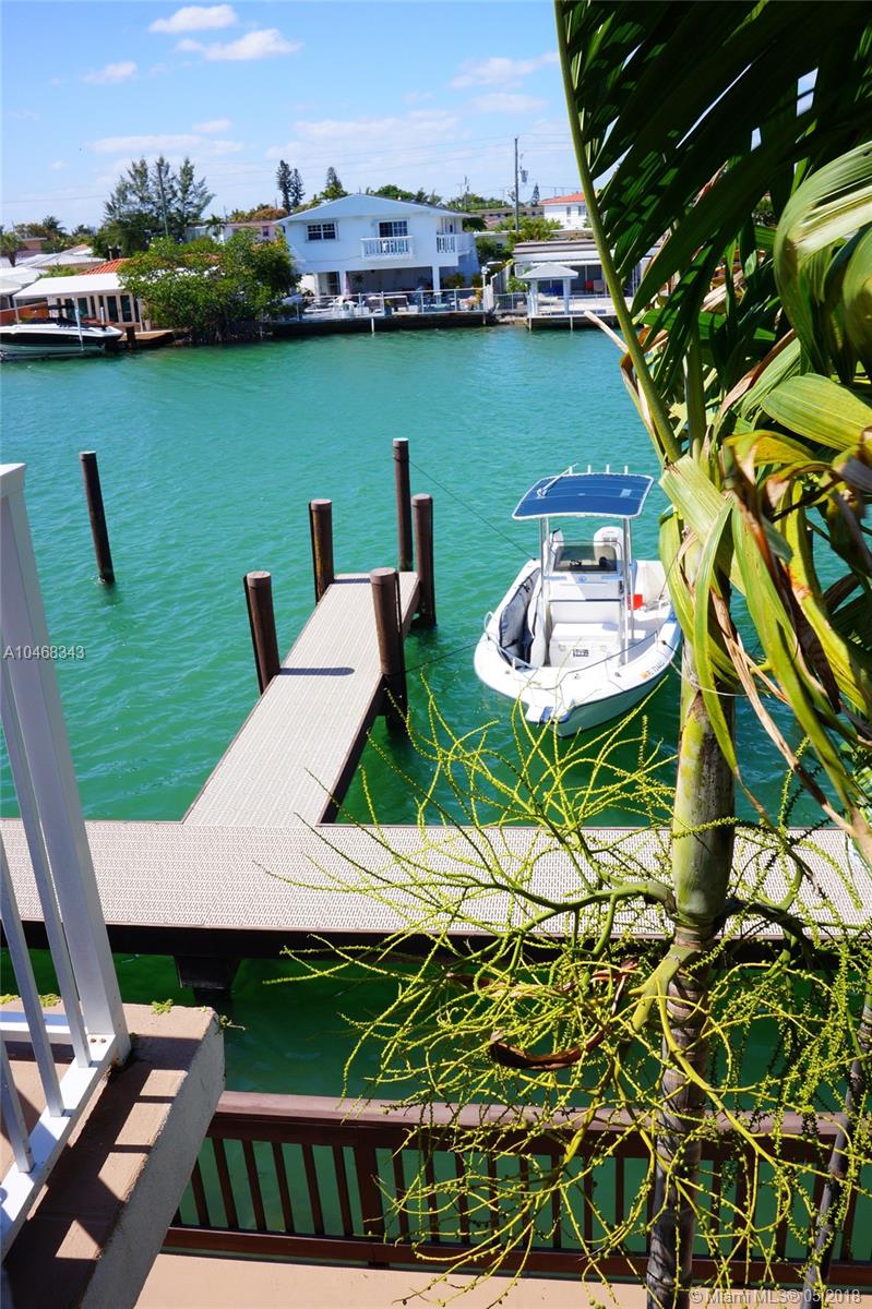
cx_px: 436
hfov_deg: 43.6
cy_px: 654
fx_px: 1091
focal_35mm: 30
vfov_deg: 62.0
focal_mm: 20
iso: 200
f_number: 14
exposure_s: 1/160
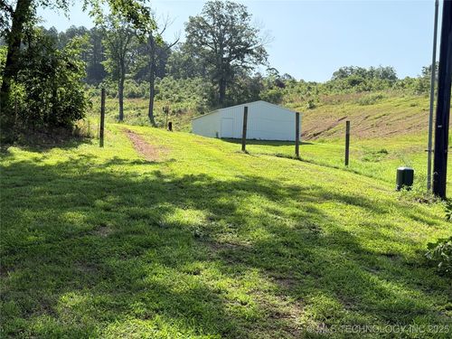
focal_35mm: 48
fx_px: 627
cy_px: 170
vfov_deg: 30.3
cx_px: 226
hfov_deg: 39.7
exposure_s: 1/2865
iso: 100
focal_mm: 6.76
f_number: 1.78
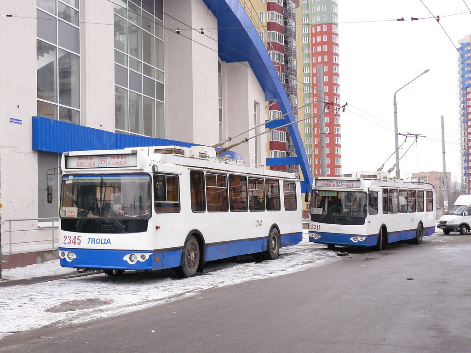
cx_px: 236
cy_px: 176
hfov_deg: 38.2
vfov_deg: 29.1
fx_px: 680
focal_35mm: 50
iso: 200
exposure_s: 1/640
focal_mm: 8.3
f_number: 2.8
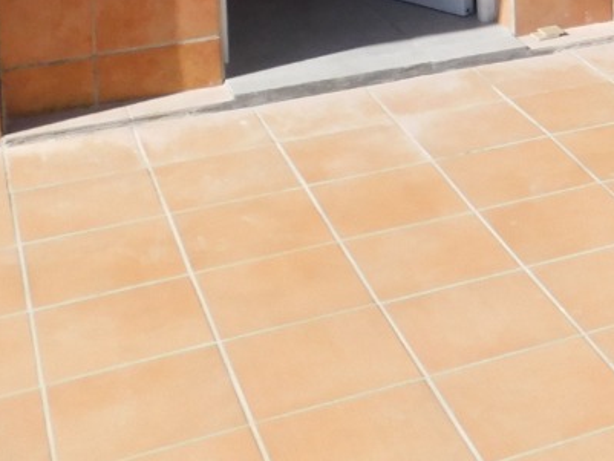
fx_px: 1526
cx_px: 721
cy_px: -344
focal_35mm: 86
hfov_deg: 21.3
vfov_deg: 15.1
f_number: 3
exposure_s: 1/1500
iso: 125
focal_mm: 4
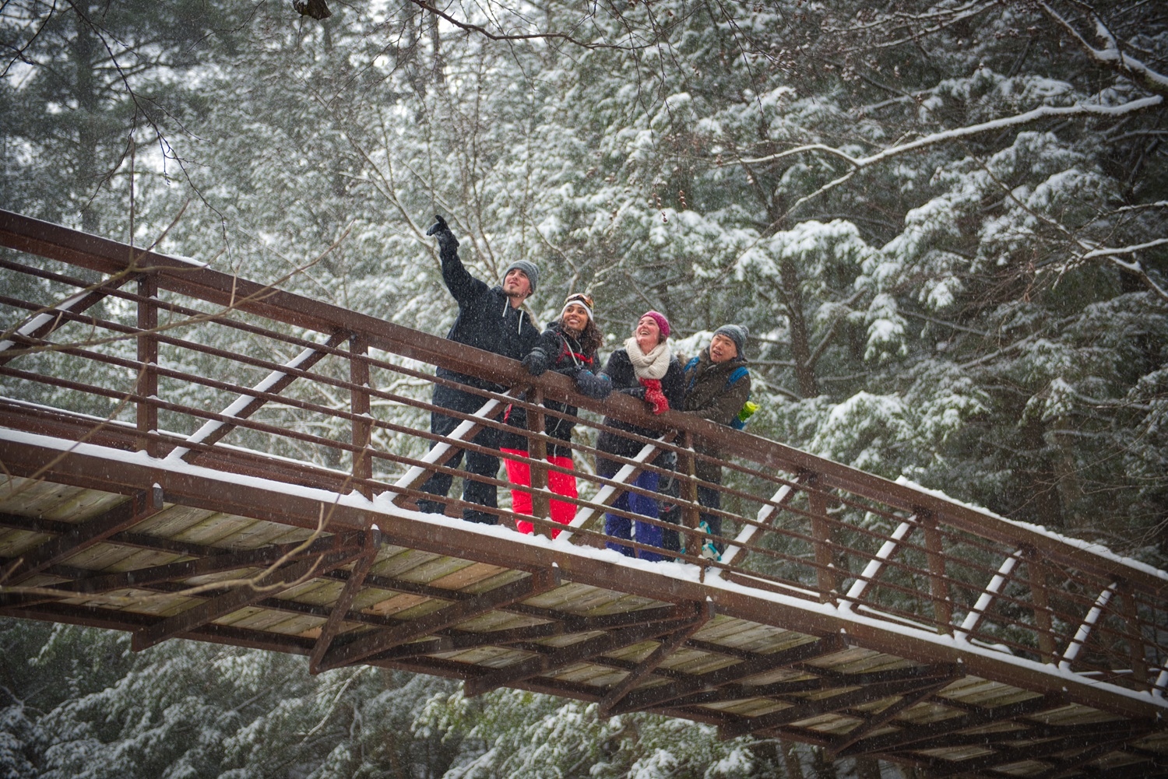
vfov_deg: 23.4
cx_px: 584
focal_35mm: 58
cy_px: 390
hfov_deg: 34.5
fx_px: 1882
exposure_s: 1/160
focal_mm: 58
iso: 160
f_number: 2.8
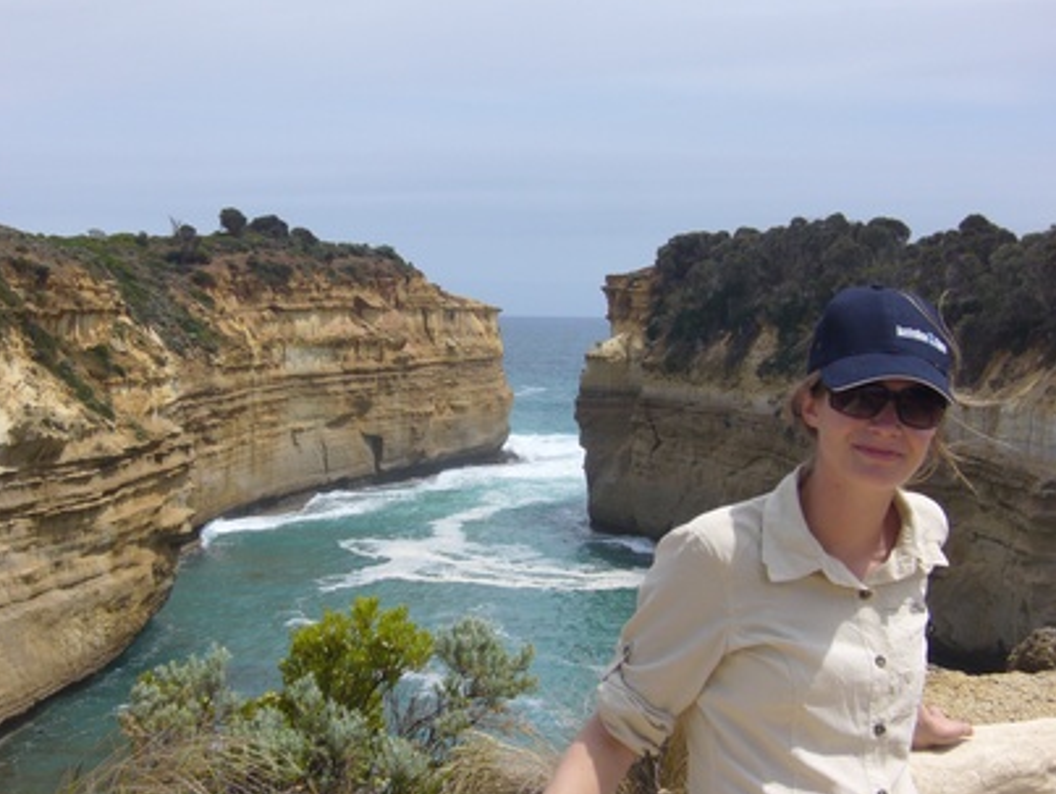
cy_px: 406
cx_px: 503
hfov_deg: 32.1
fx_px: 1832
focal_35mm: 60
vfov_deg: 24.5
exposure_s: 1/250
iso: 80
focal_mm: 9.1
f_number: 7
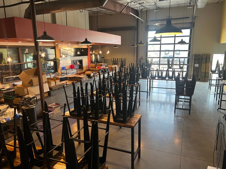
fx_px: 170
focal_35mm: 26
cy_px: 84
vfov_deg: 53.0
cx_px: 113
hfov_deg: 67.3
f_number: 1.5
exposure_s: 1/60
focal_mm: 5.7
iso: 200
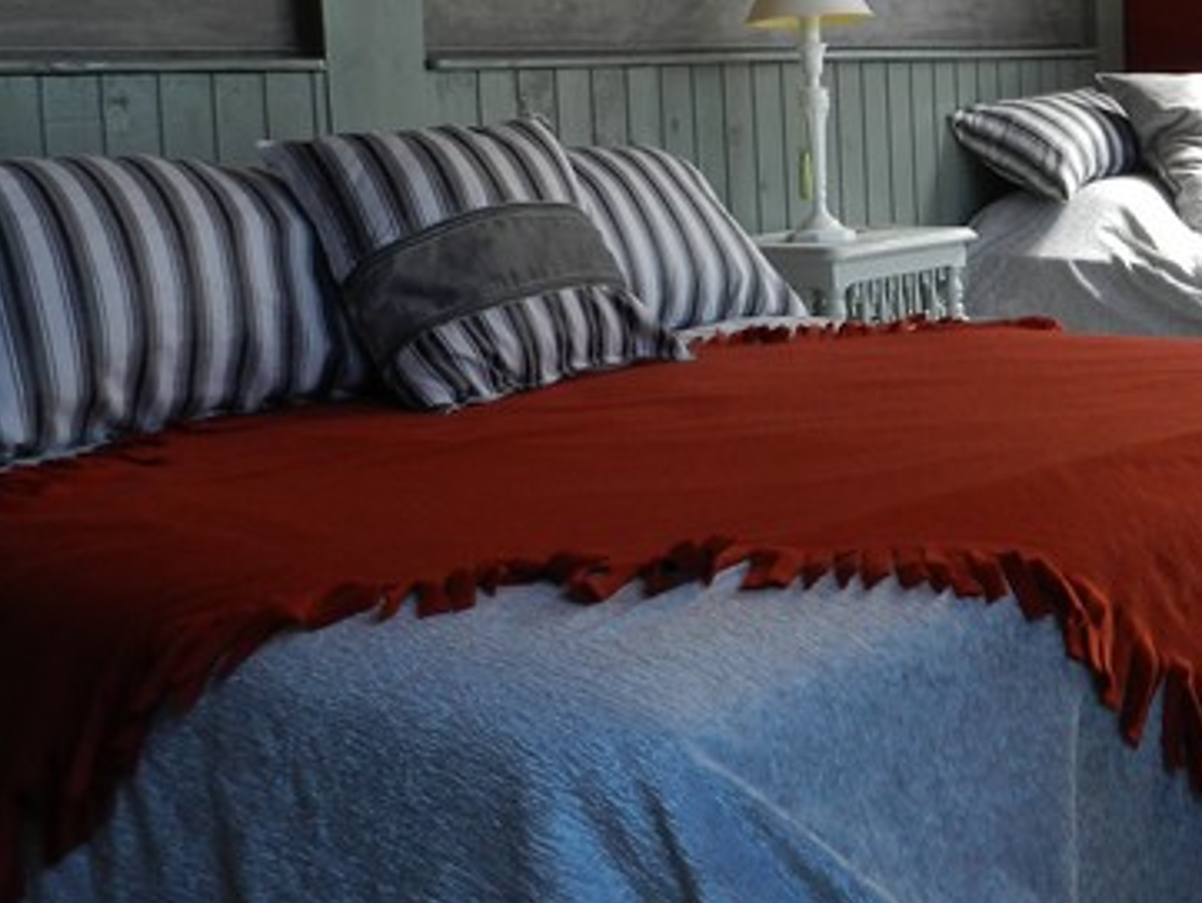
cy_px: 243
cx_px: 1009
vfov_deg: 28.2
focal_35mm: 51
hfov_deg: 35.9
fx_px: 1772
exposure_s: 1/100
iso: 160
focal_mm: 4
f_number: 3.4
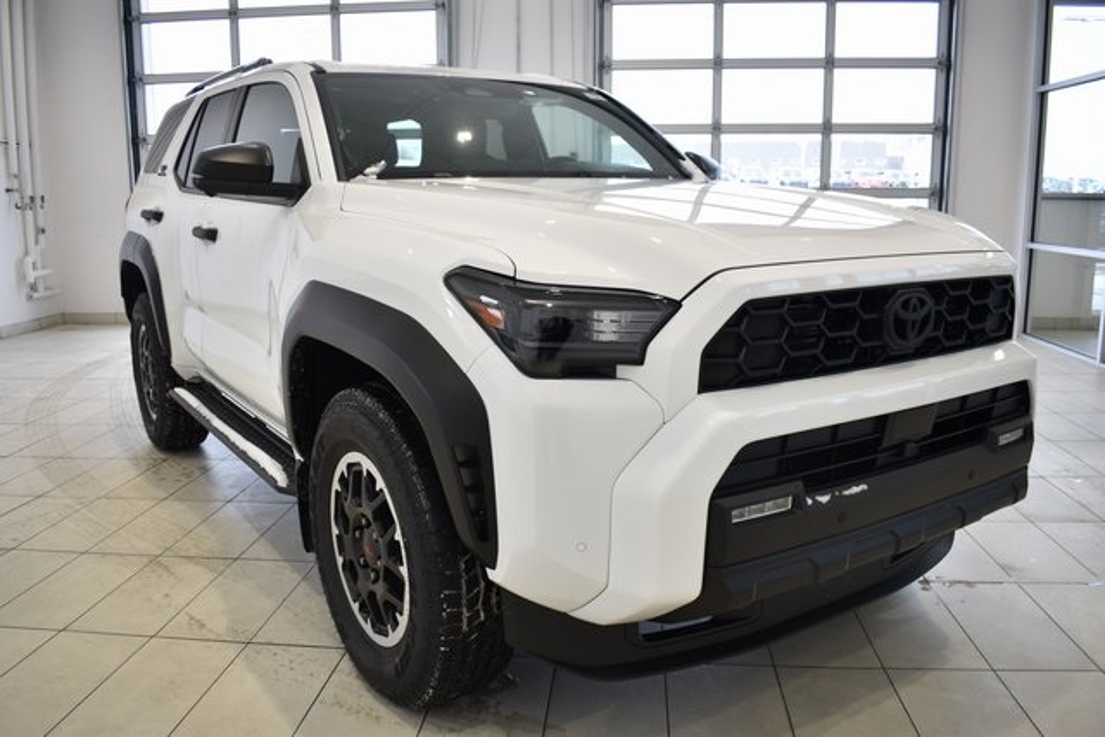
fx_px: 921
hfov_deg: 61.9
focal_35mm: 30
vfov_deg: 43.6
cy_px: 368
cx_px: 552
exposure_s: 1/50
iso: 100
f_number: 3.5
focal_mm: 20
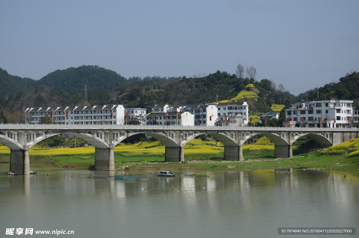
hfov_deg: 28.1
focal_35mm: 72
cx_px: 180
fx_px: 716
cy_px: 119
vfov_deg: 18.8
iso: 100
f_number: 8
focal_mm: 48
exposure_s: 1/500
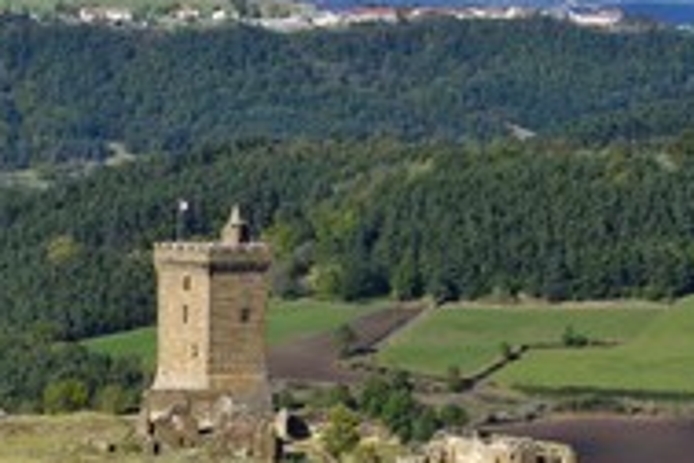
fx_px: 7711
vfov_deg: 3.4
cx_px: 103
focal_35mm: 400
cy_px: 507
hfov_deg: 5.1
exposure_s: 1/250
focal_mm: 180
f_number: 11
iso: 200
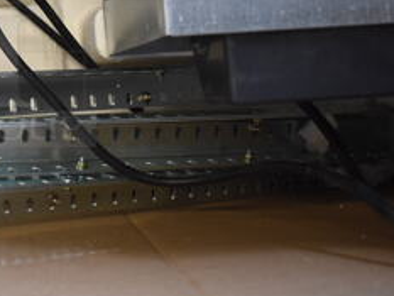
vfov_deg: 21.4
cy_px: 58
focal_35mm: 68
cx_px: -91
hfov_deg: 25.4
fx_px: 774
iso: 1100
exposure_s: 1/125
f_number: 3.5
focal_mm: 18
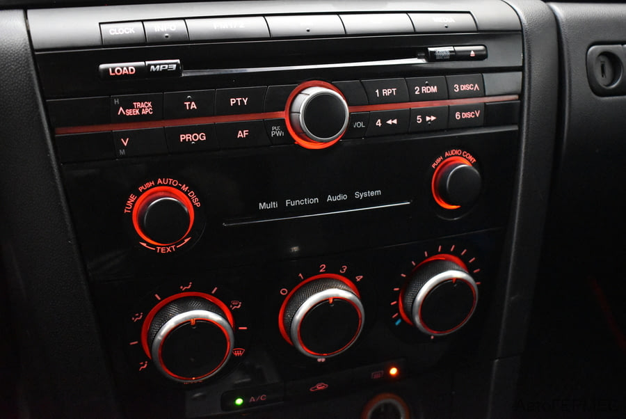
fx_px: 731
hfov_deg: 46.4
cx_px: 313
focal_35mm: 42
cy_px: 210
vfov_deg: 32.0
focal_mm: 28
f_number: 4.2
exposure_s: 1/60
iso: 7200
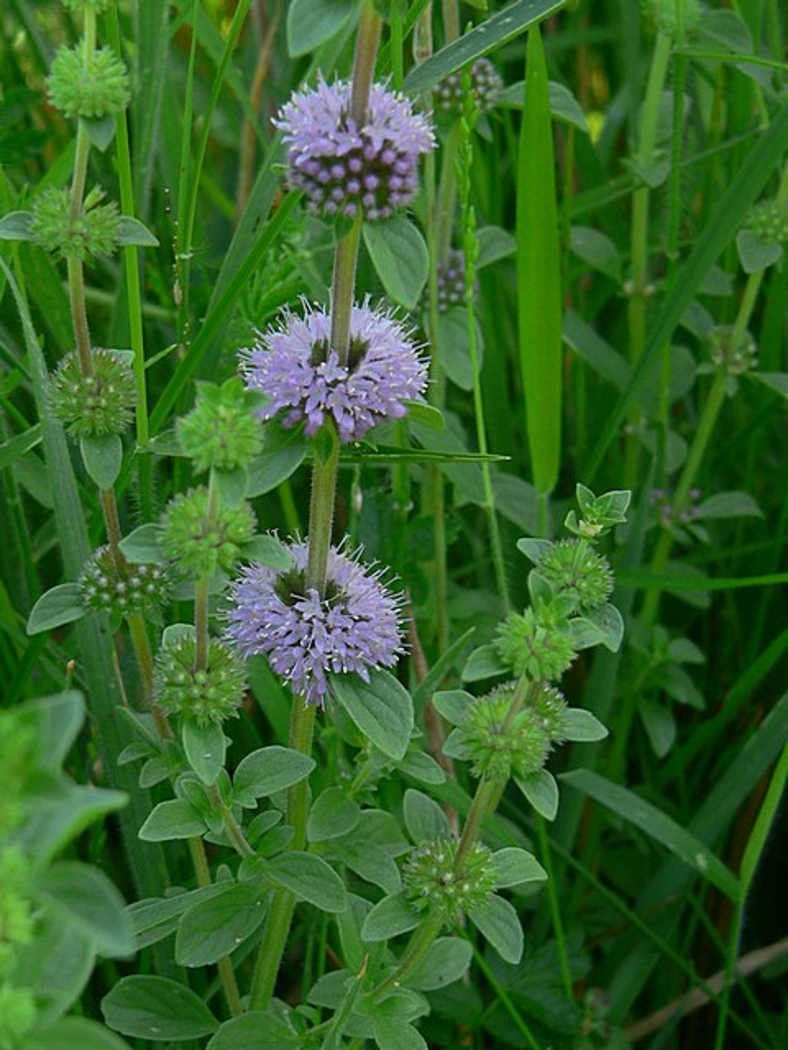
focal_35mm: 82
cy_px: 525
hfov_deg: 18.0
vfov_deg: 23.8
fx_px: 2489
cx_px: 394
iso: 80
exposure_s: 1/60
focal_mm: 13.7
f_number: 5.2
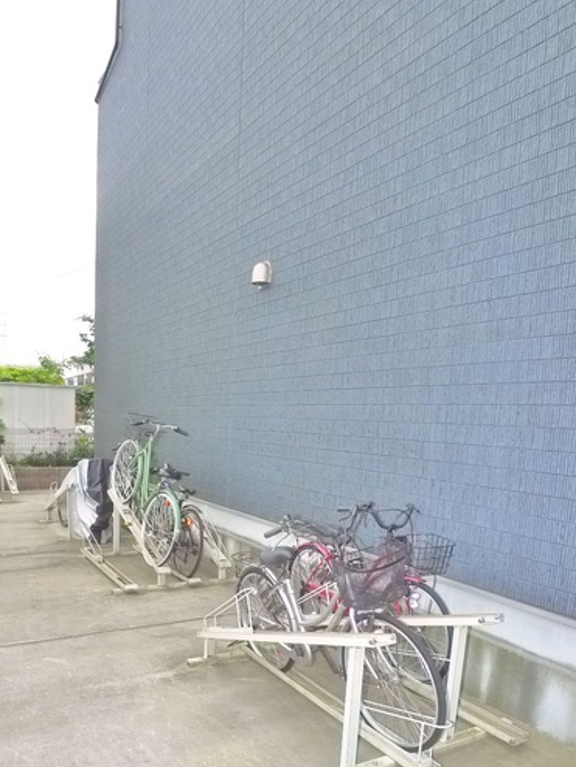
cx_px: 235
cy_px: 519
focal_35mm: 34
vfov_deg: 52.8
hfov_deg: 41.7
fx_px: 754
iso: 400
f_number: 2.8
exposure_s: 1/200
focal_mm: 5.1
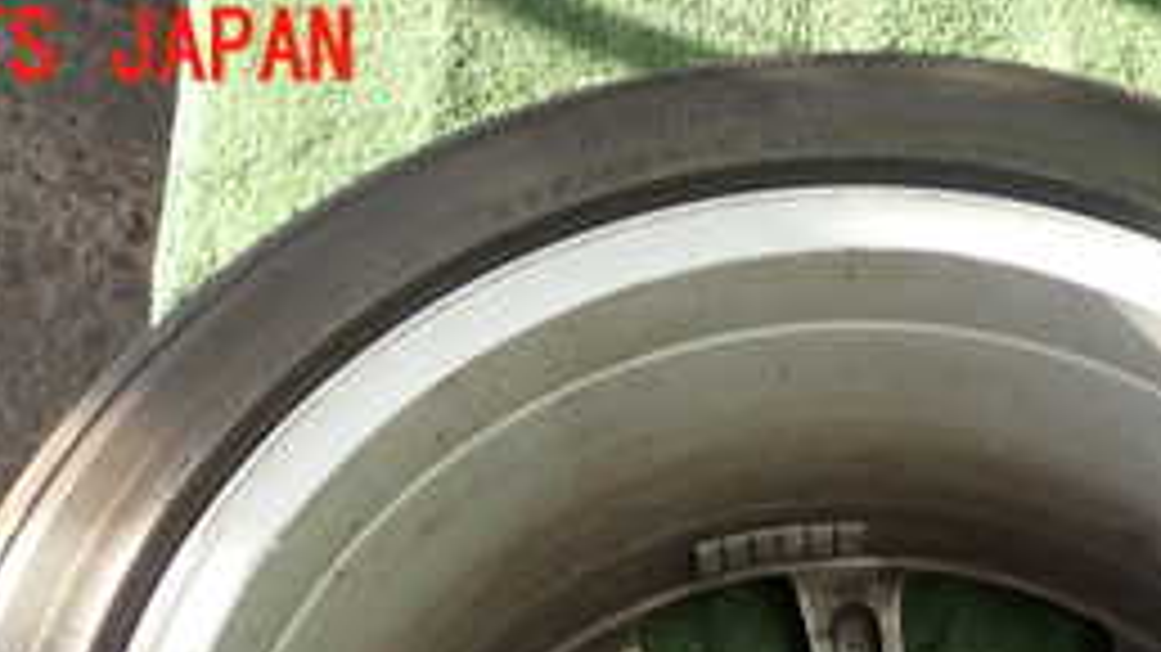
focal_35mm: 81
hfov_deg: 25.9
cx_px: 886
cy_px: 1007
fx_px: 2493
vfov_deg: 13.9
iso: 100
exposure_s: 1/125
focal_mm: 5.79
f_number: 2.4
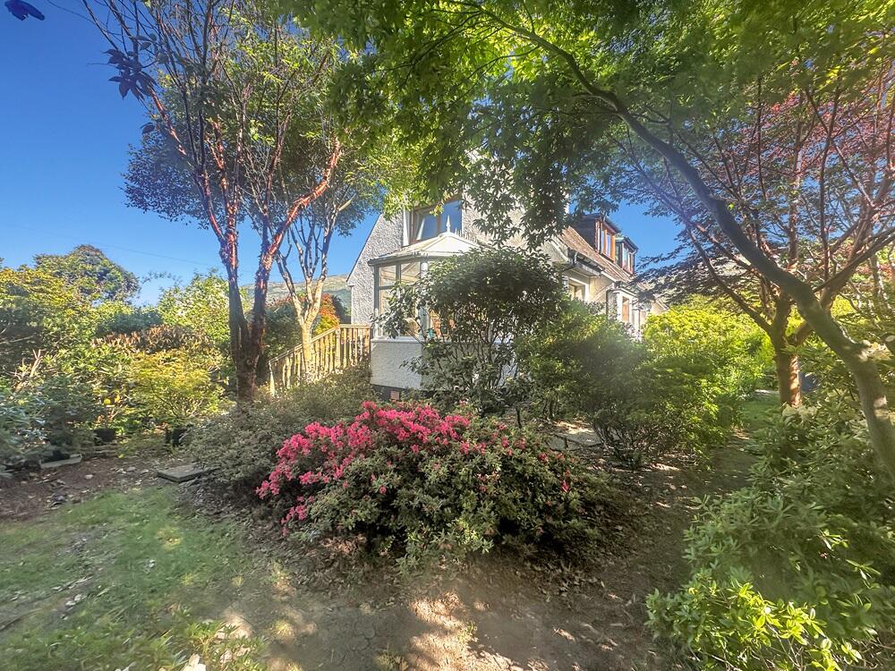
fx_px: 362
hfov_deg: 102.1
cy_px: 336
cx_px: 448
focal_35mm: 14
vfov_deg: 85.7
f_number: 2.2
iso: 40
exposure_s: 1/500
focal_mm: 2.22
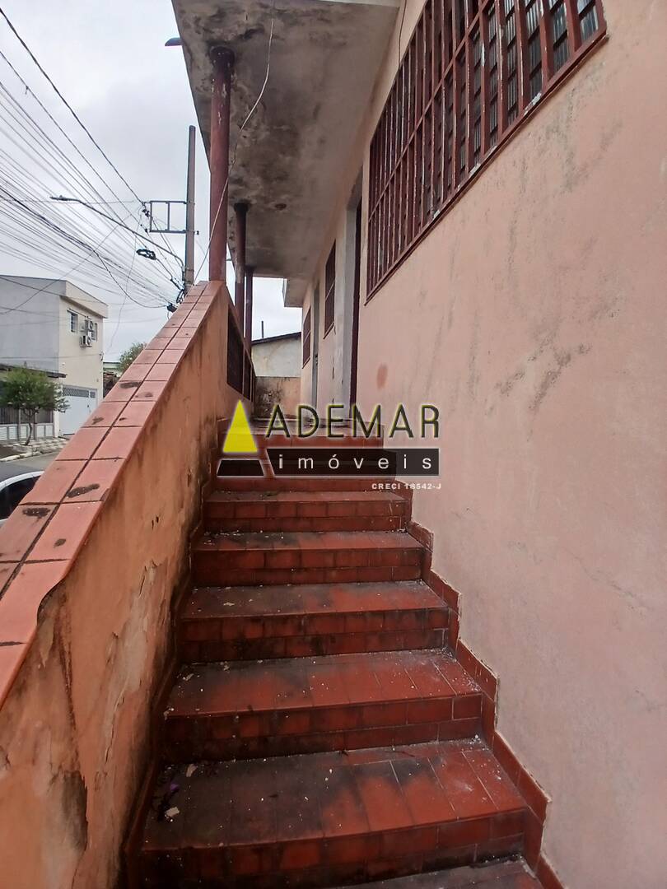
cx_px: 334
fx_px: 437
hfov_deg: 74.7
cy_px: 444
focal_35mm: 17
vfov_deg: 91.0
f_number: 2.2
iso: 50
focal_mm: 1.4
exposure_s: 1/577
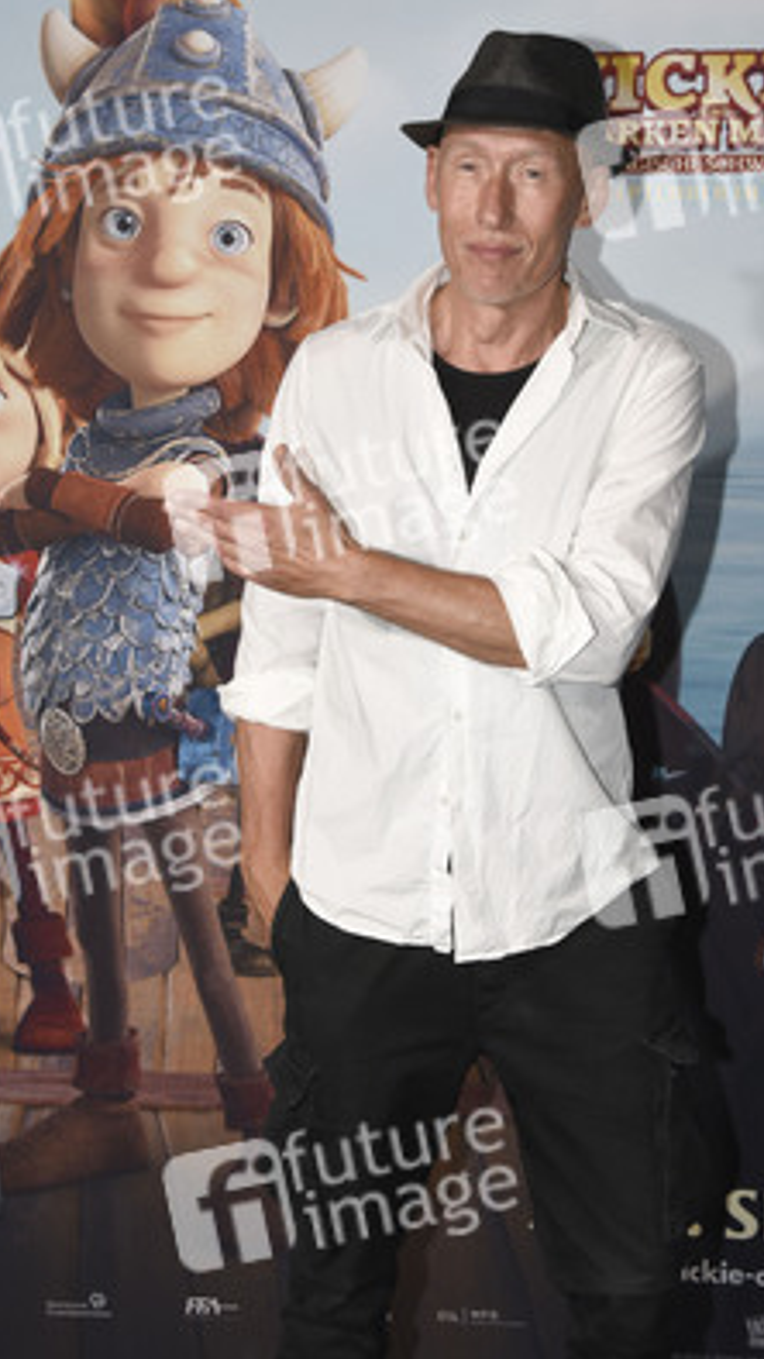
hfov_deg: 22.6
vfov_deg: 39.2
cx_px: 441
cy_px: 674
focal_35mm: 53
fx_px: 1910
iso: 1000
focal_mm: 50
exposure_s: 1/125
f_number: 6.3
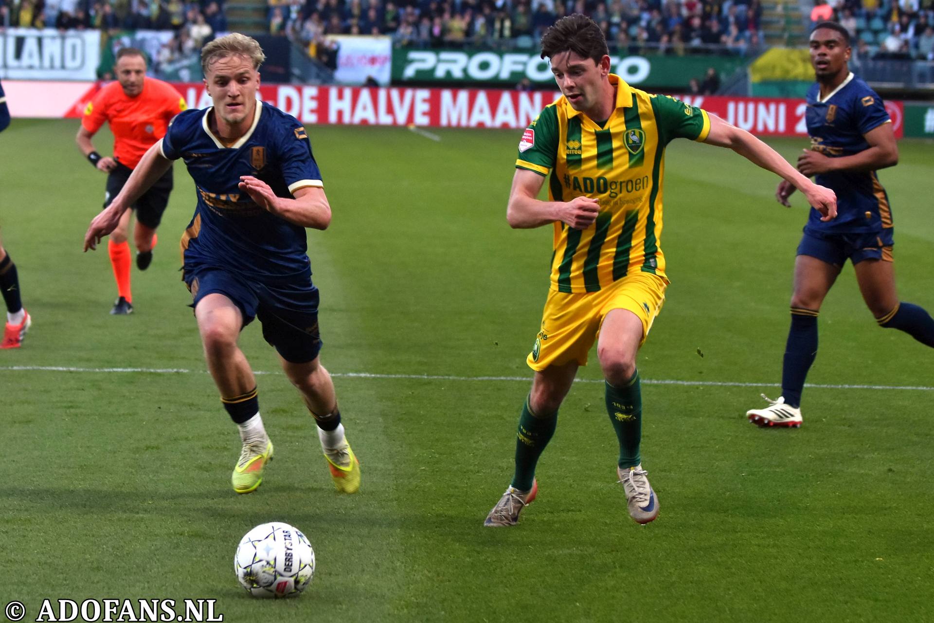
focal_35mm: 105
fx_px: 2724
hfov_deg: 19.5
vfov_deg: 13.0
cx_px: 467
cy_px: 312
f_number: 2.8
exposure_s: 1/640
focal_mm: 70
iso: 1000
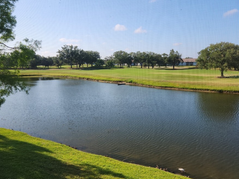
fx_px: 186
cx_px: 109
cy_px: 75
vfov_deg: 51.1
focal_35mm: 27
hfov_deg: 65.2
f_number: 1.8
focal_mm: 5.4
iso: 20
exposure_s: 1/816
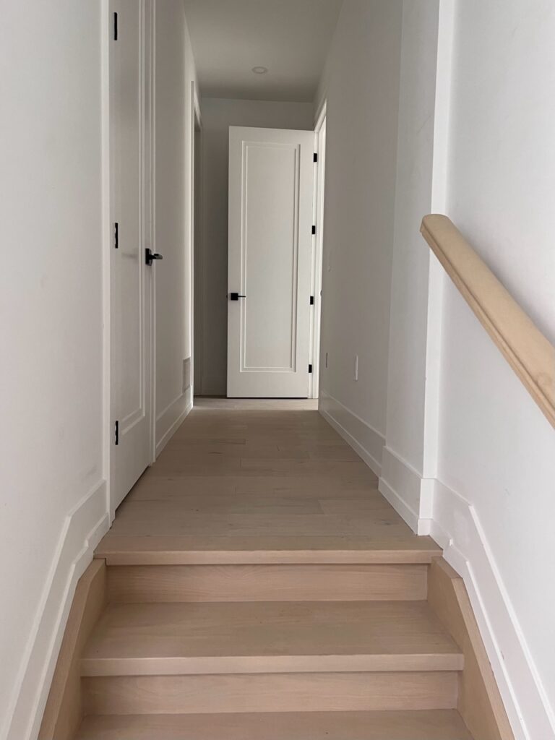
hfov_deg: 53.1
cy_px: 370
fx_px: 556
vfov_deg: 67.3
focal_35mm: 26
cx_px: 278
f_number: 1.5
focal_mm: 5.7
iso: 160
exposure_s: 1/60
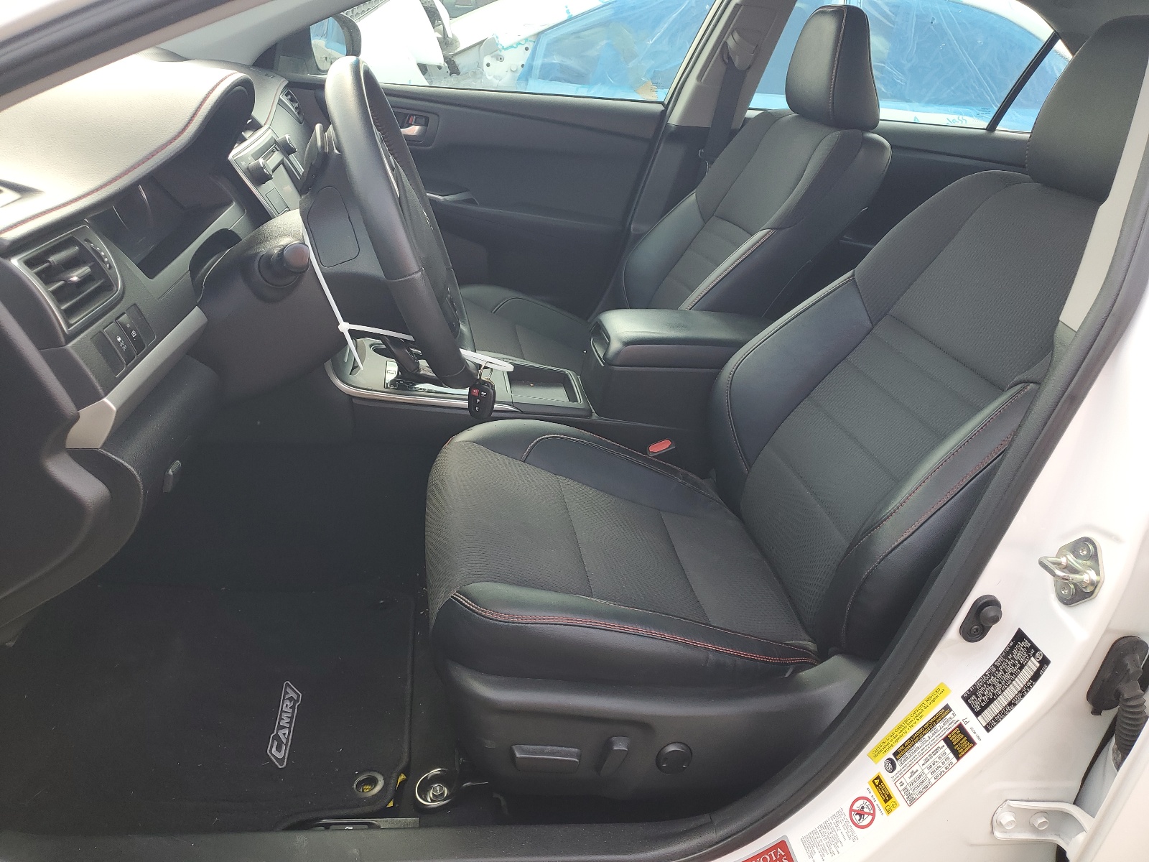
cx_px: 574
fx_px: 863
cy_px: 431
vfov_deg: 53.1
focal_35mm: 26
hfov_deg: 67.3
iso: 50
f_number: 1.5
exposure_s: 1/196
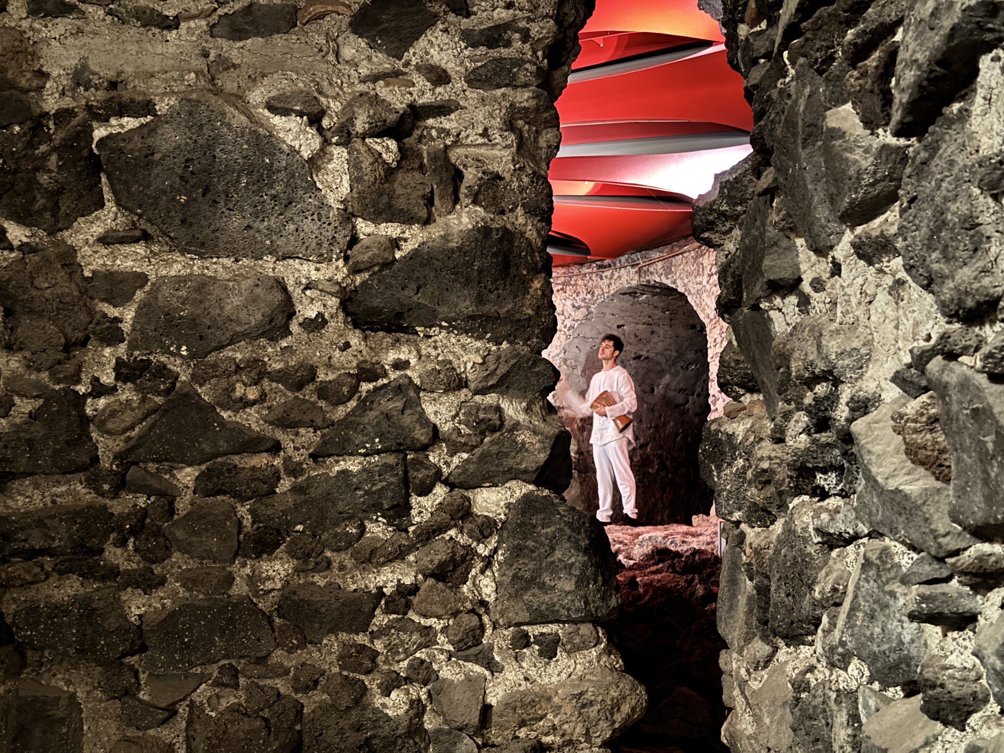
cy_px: 376
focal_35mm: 48
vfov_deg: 30.3
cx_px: 502
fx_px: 1392
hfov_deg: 39.7
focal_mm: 6.76
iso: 400
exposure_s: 1/2
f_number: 1.78
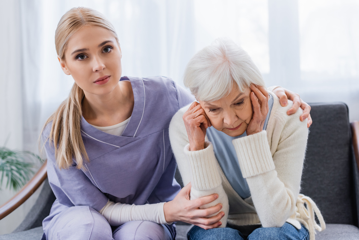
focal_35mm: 50
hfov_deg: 39.6
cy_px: 120
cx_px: 180
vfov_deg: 27.0
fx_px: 499
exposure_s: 1/125
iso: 500
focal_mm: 50
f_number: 3.5
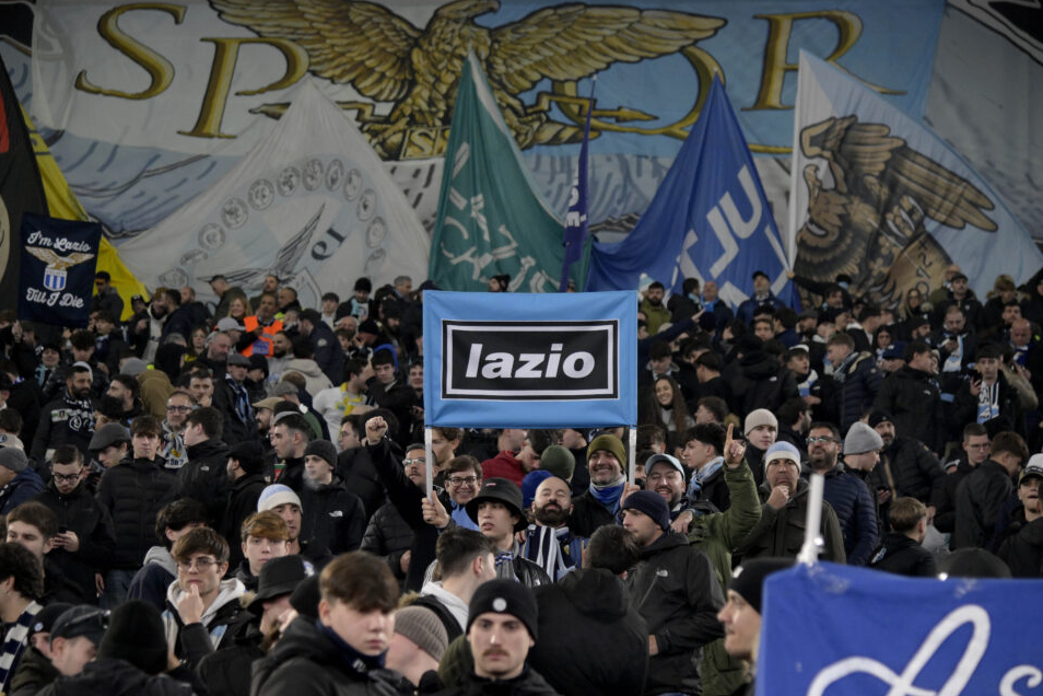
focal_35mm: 102
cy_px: 359
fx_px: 2955
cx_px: 523
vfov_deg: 13.4
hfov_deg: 20.0
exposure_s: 1/500
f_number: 5
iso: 2500
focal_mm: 95
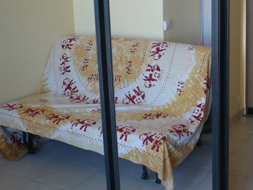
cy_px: 75
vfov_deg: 25.6
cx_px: 198
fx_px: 417
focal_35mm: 57
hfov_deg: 32.9
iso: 125
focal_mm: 5.8
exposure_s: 1/30
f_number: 2.8
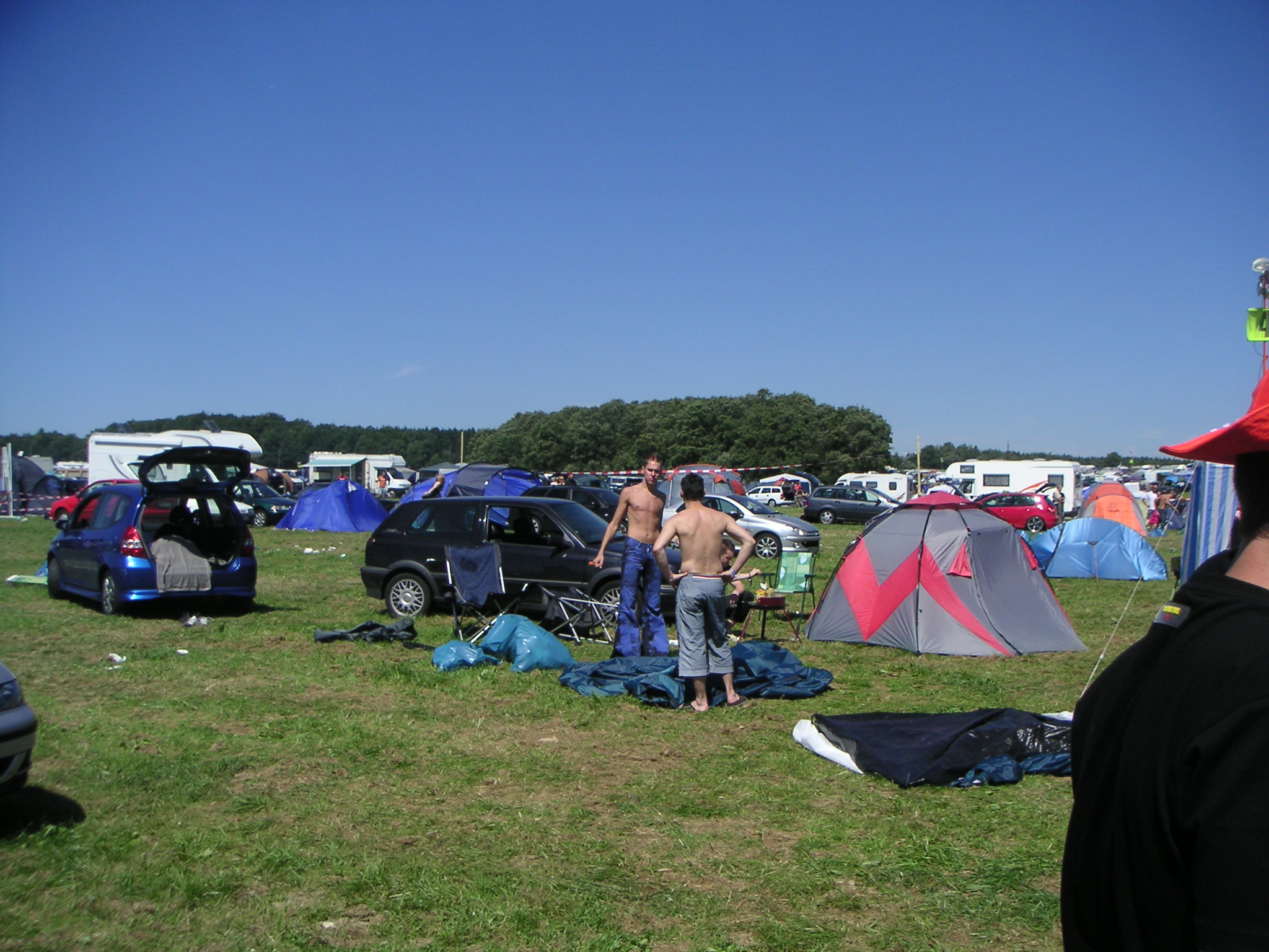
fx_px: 1393
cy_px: 476
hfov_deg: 49.0
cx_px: 634
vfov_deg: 37.7
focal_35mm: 38
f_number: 6.7
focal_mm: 6
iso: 50
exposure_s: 1/250
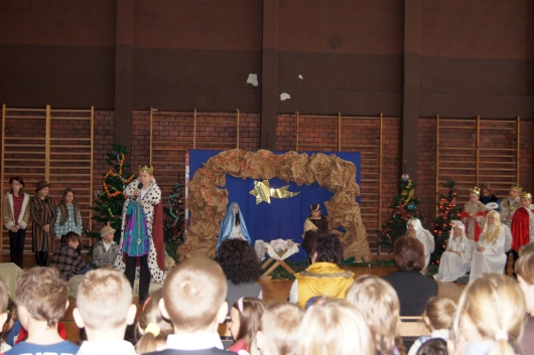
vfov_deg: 25.7
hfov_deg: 37.9
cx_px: 267
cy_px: 178
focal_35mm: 52
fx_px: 778
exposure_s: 1/60
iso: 640
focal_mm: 35
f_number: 4.5
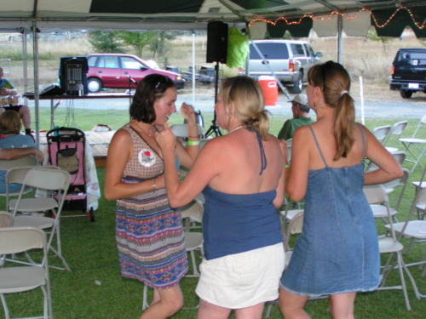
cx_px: 213
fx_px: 800
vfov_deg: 22.6
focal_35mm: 65
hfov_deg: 29.8
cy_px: 160
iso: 200
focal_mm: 10
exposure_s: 1/80
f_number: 3.2
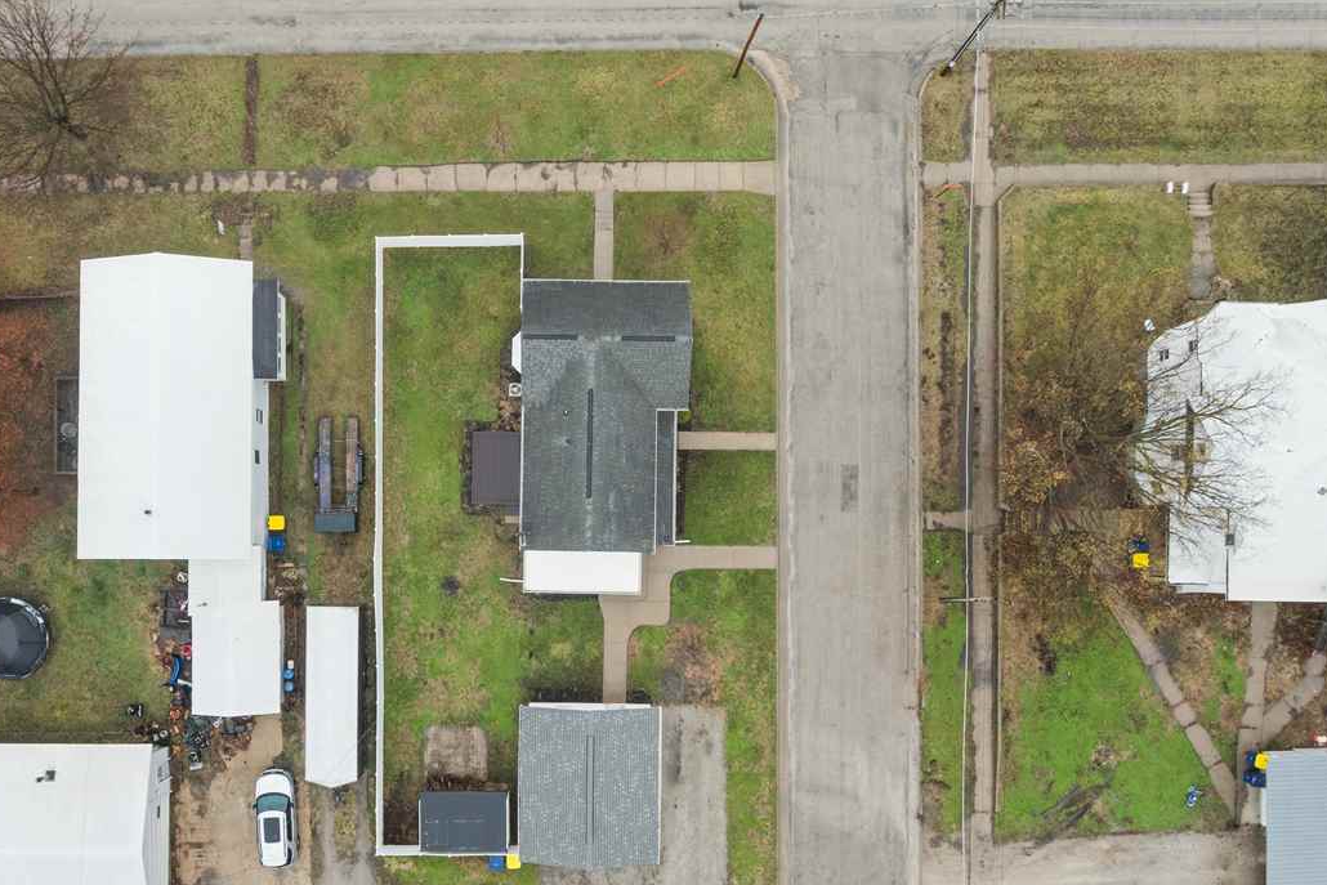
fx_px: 1143
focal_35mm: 31
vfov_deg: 42.1
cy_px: 533
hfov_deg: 60.0
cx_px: 562
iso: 130
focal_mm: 12.3
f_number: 2.8
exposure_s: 1/160
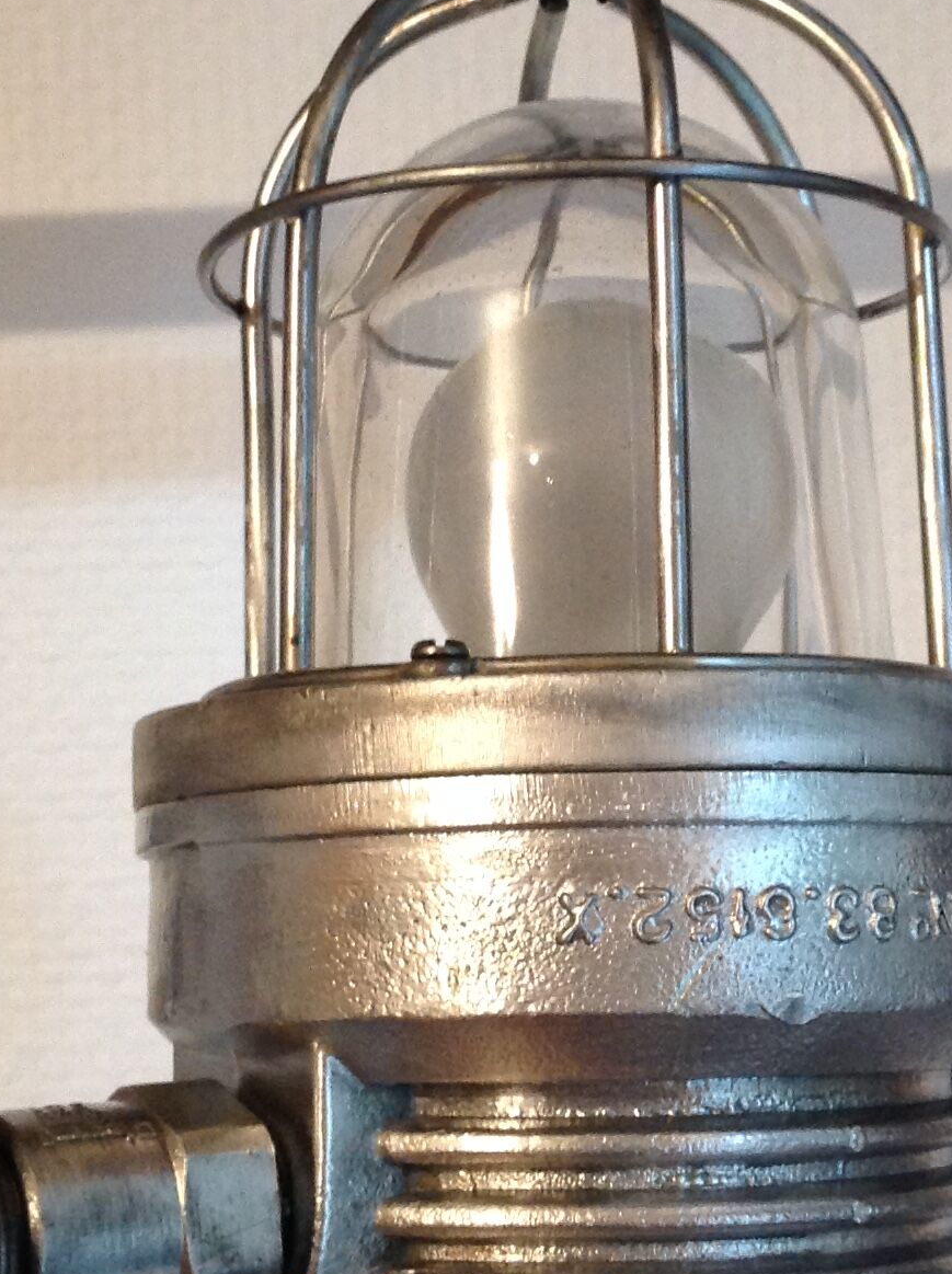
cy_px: 439
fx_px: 2867
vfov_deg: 24.9
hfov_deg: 18.8
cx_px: 526
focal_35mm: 78
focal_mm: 4.28
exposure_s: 1/15
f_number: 2.4
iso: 250
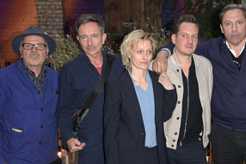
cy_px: 102
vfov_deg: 22.5
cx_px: 178
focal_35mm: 60
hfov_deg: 32.9
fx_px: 410
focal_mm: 38
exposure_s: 1/80
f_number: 6.3
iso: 1250
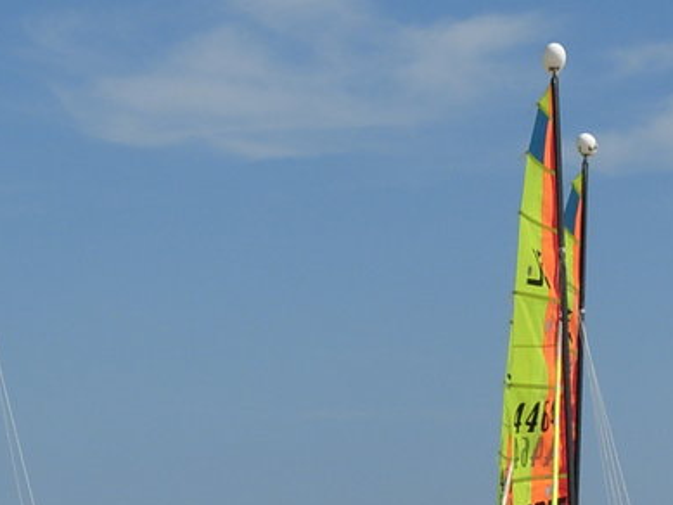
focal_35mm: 234
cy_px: 567
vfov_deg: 6.3
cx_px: 324
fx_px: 4551
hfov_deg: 8.5
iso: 79
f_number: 6.5
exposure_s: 1/724
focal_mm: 14.7
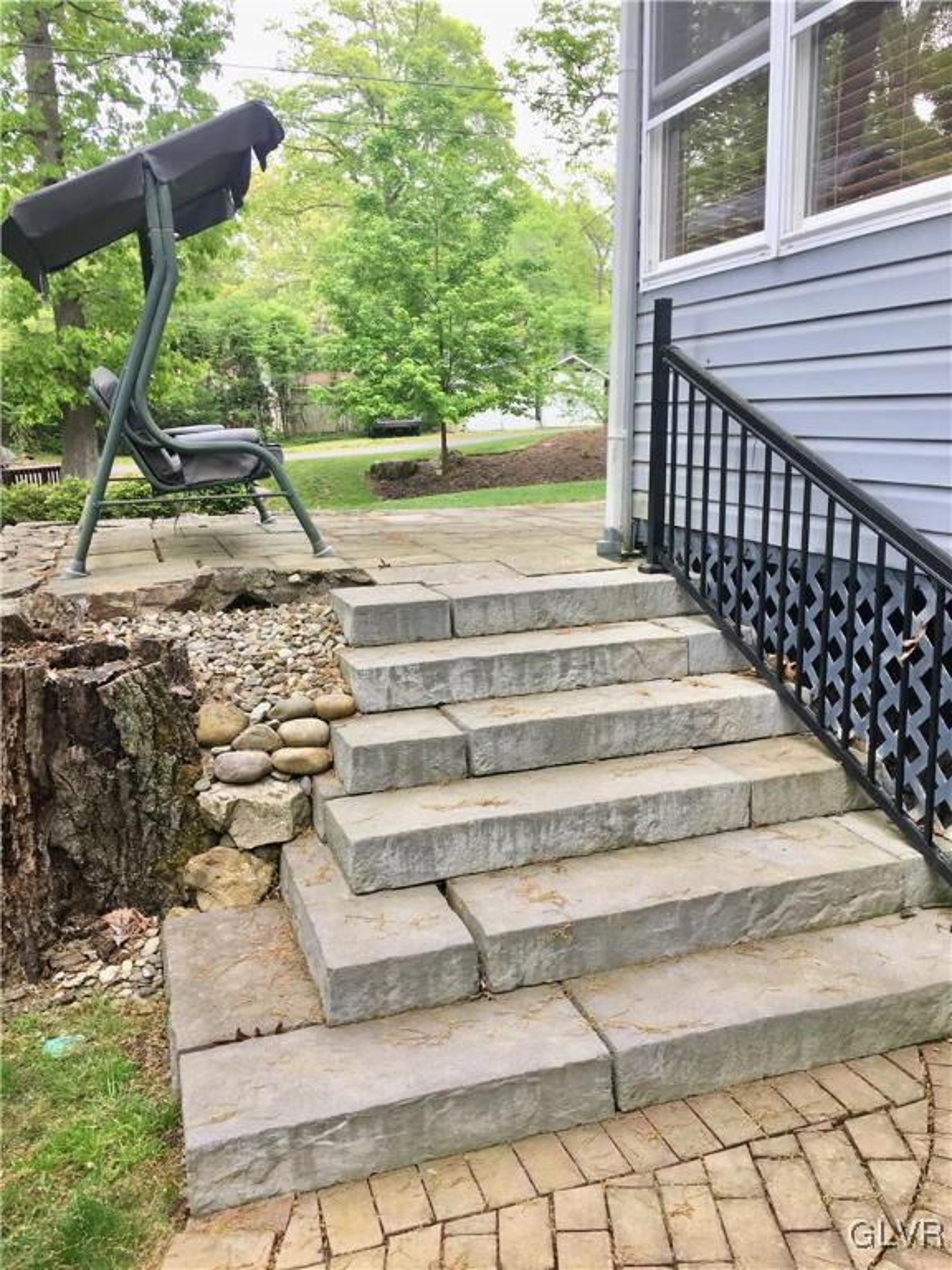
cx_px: 476
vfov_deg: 61.7
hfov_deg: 48.2
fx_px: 1063
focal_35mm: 29
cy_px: 635
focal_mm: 4.15
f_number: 2.2
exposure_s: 1/120
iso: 25
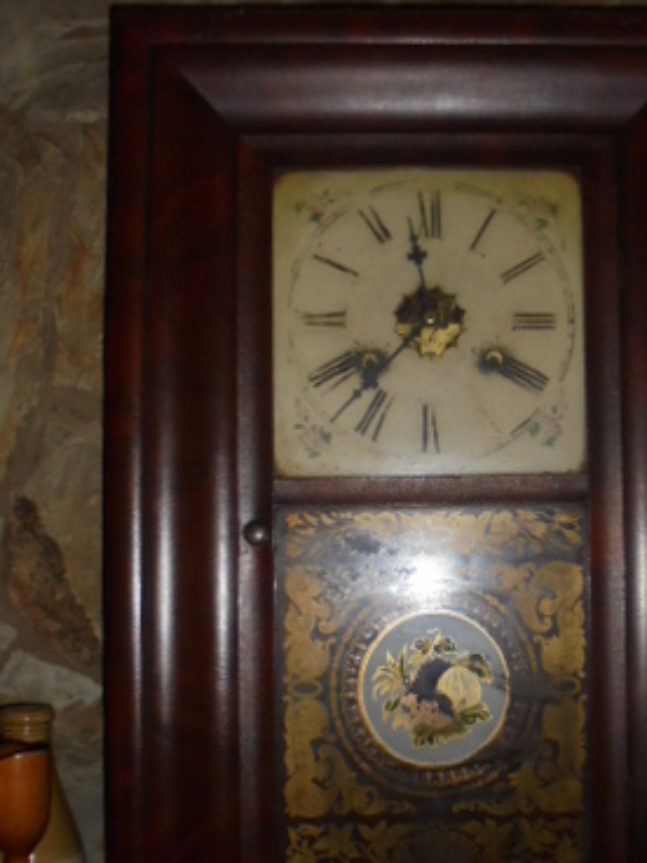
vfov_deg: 45.5
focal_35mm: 41
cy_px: 514
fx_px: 1022
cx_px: 468
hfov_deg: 34.5
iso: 200
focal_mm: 4.6
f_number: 3.5
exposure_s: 1/30
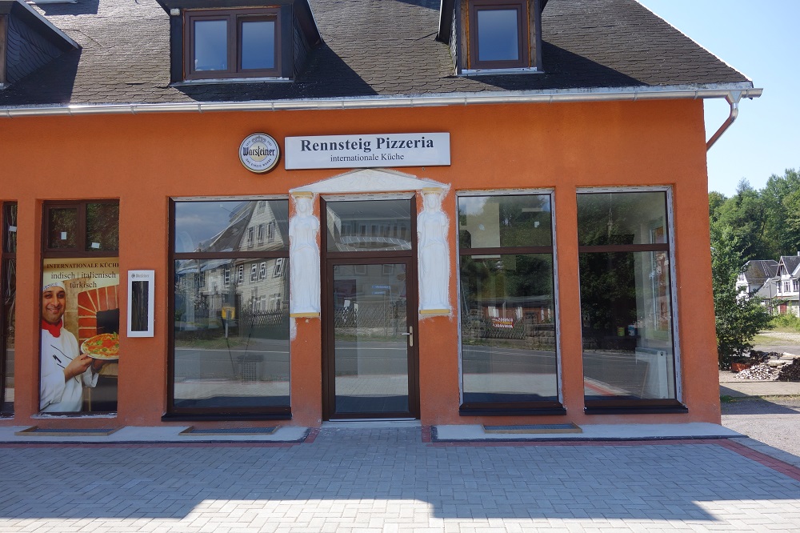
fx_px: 622
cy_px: 266
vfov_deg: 46.4
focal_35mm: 28
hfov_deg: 65.5
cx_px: 400
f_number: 5.6
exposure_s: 1/200
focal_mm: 10.4
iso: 125
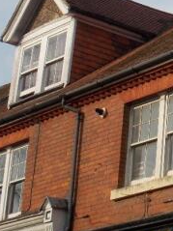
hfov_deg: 9.9
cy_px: 67
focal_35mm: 144
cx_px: 269
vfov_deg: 13.7
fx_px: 960
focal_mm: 10.5
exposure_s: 1/500
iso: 80
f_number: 4
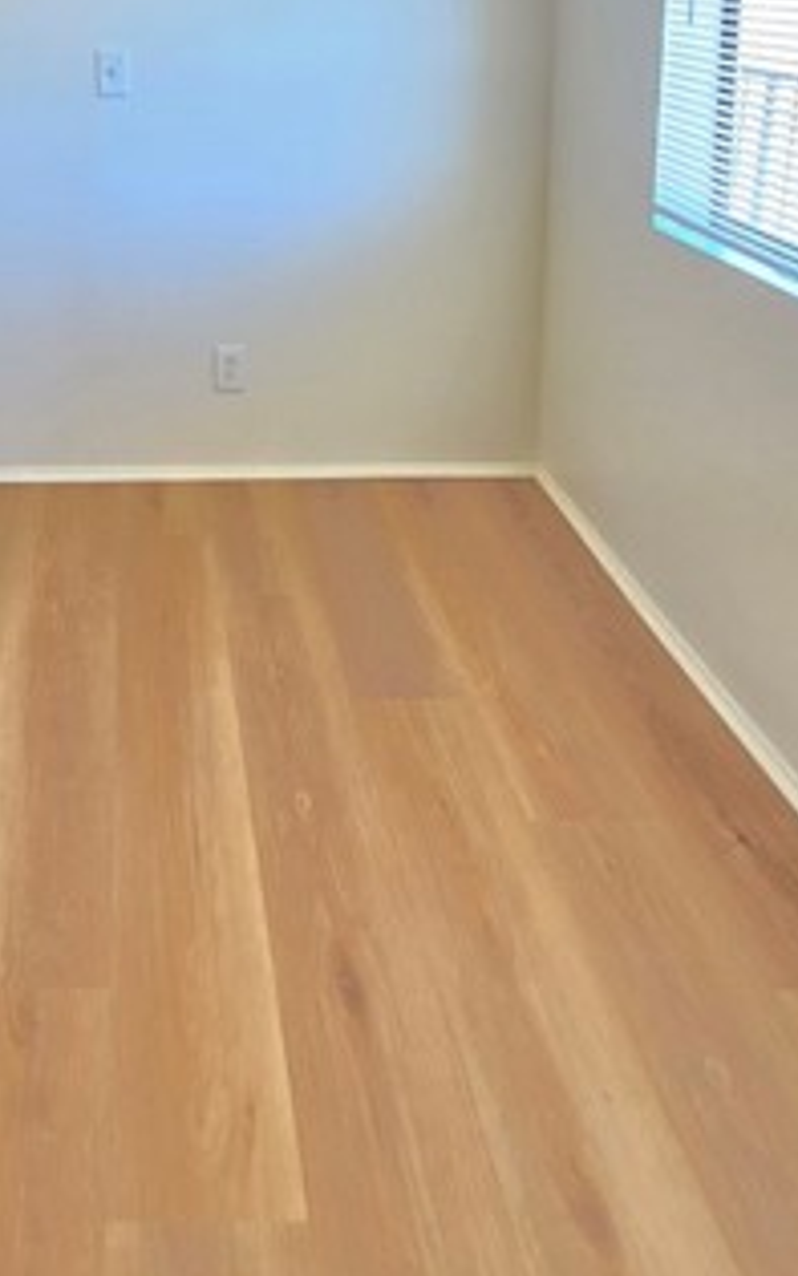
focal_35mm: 28
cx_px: 122
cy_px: 113
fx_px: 974
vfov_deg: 56.7
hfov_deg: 41.9
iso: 125
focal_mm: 2.2
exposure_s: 1/60
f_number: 2.2
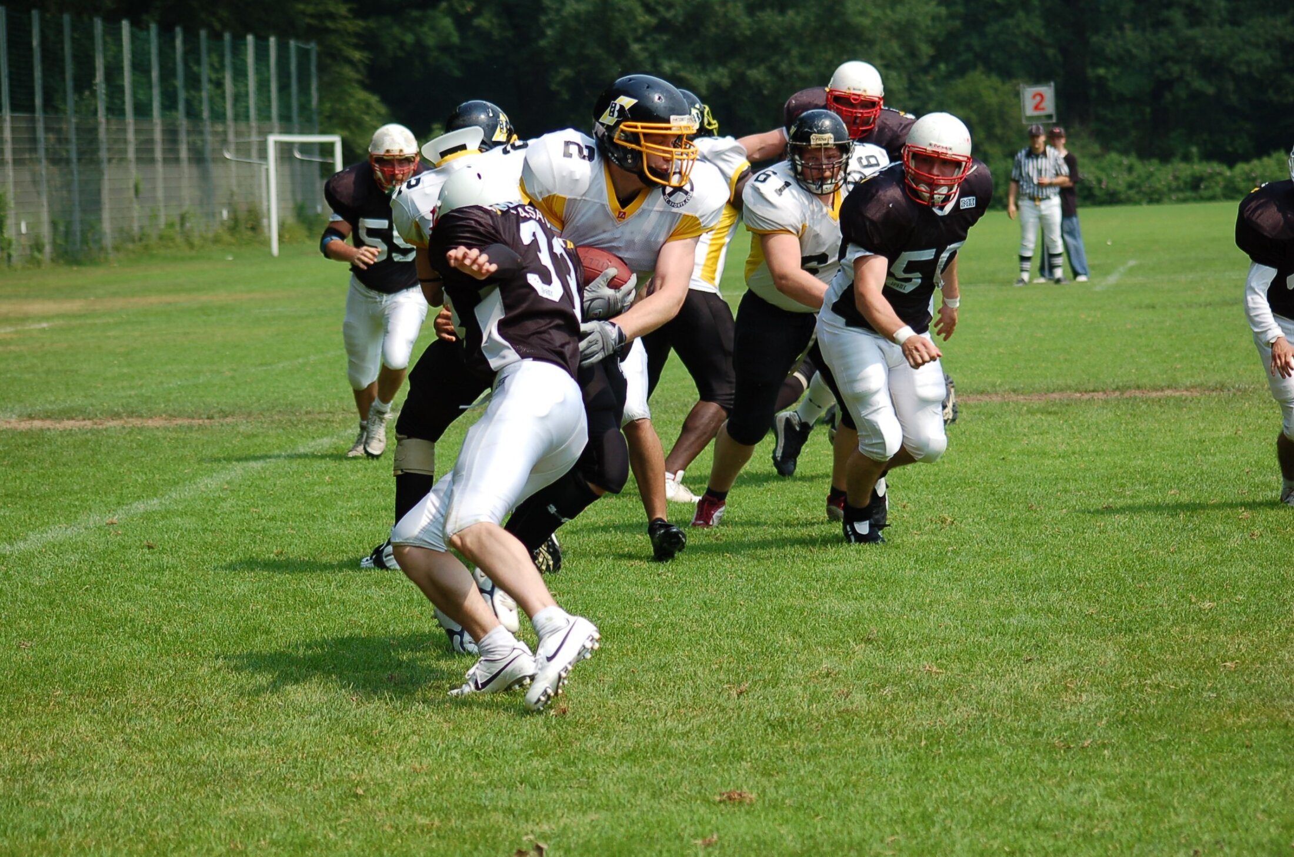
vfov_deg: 10.6
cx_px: 647
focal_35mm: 129
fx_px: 4628
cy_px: 428
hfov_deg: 15.9
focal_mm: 86
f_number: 5
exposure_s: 1/1250
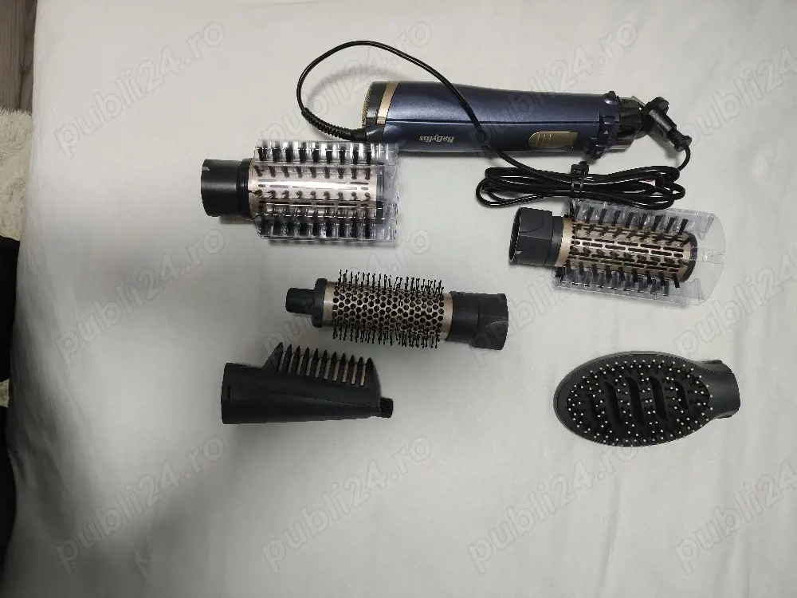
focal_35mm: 24
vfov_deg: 56.8
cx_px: 398
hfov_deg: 71.6
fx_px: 553
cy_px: 299
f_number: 1.8
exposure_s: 1/50
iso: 624
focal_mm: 5.56
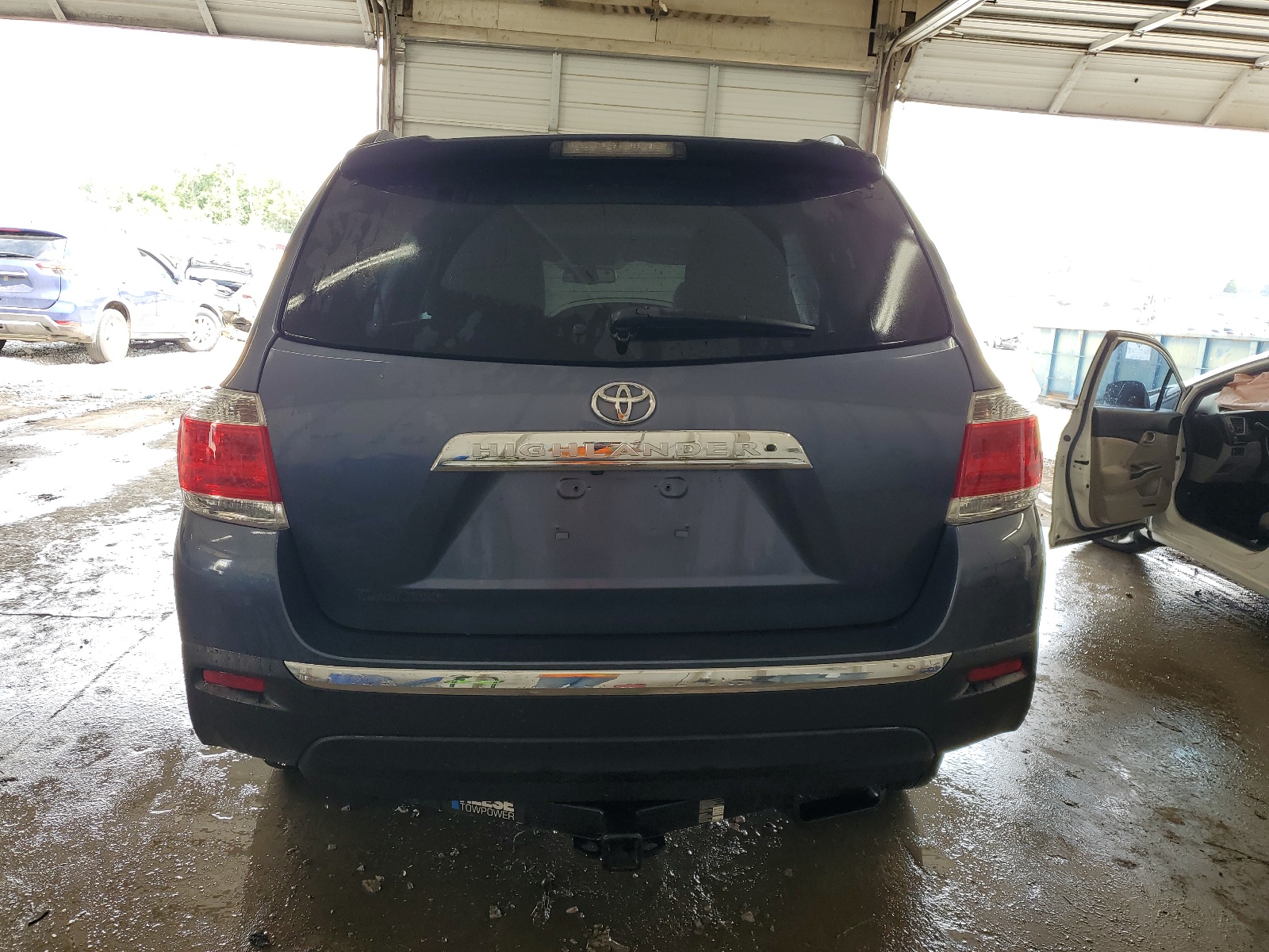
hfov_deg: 67.3
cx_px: 634
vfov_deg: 53.1
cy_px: 476
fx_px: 953
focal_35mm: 26
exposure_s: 1/159
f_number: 1.5
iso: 50
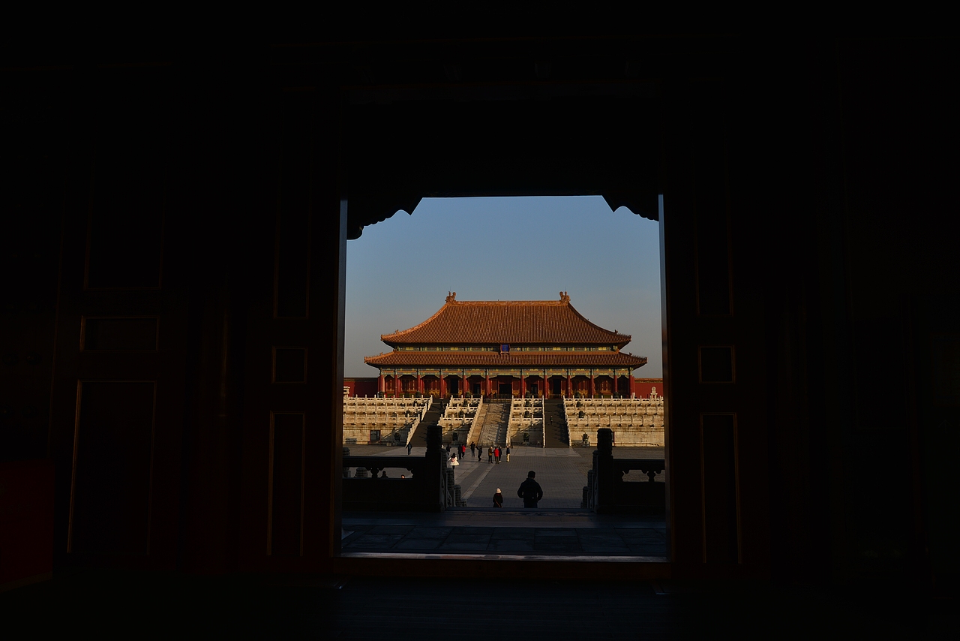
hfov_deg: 61.9
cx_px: 480
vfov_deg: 43.6
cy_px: 320
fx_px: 800
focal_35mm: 30
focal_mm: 30
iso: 100
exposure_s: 1/1000
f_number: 5.6
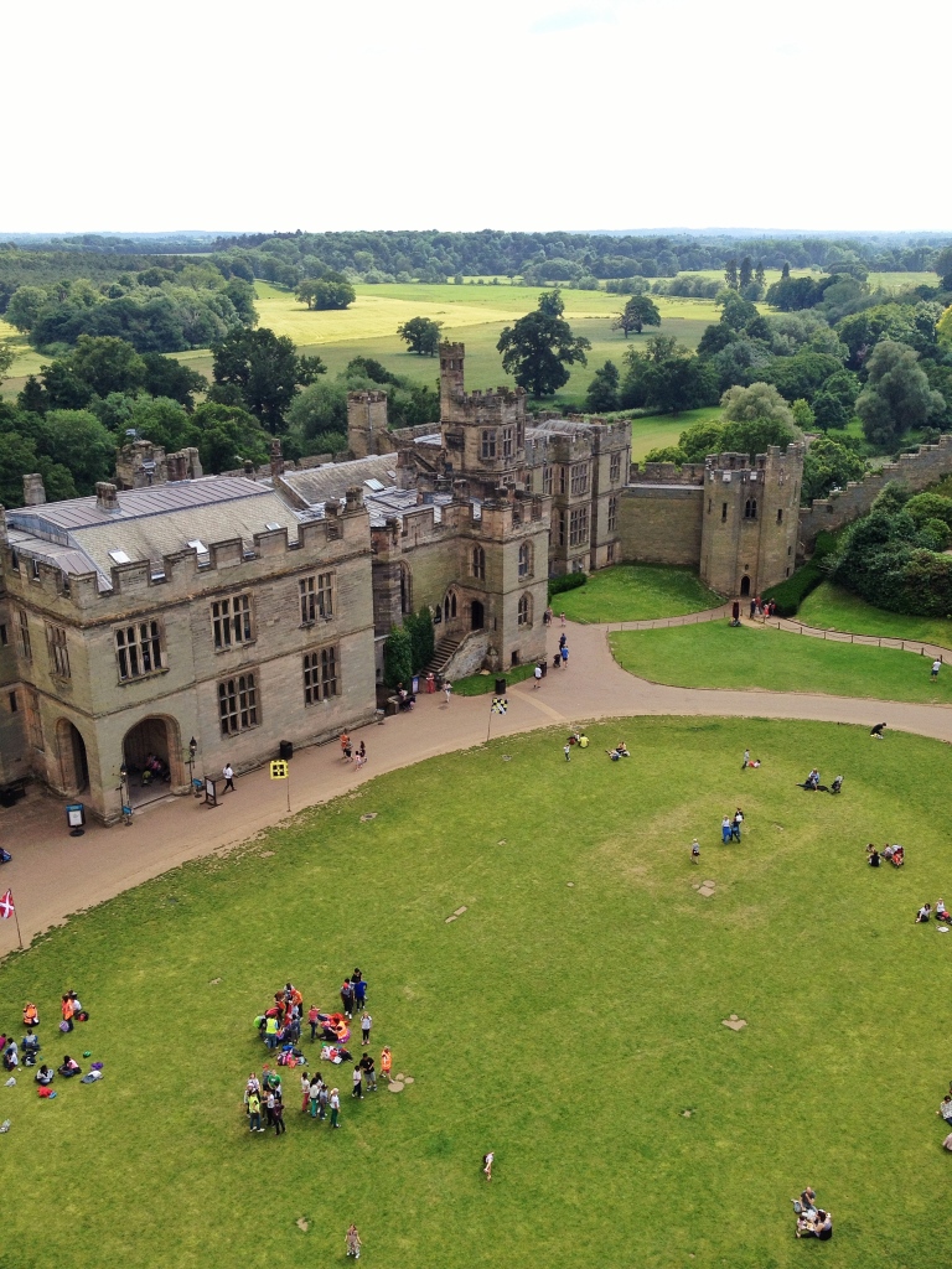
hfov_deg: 40.7
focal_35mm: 35
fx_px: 1283
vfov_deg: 52.6
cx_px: 476
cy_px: 634
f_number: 2.4
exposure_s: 1/836
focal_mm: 4.28
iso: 50
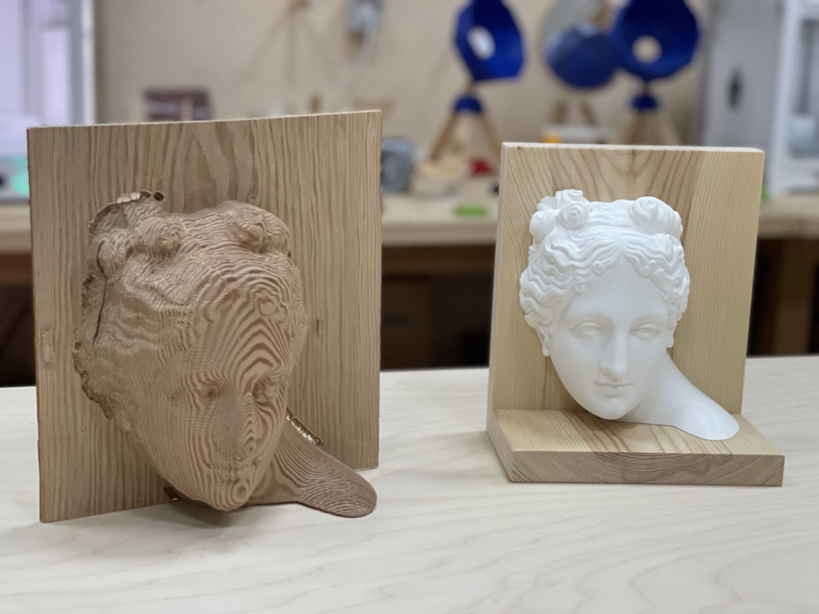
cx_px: 410
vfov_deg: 22.9
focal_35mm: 64
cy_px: 307
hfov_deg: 30.3
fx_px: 1514
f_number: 2.2
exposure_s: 1/100
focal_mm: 7.5
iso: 200
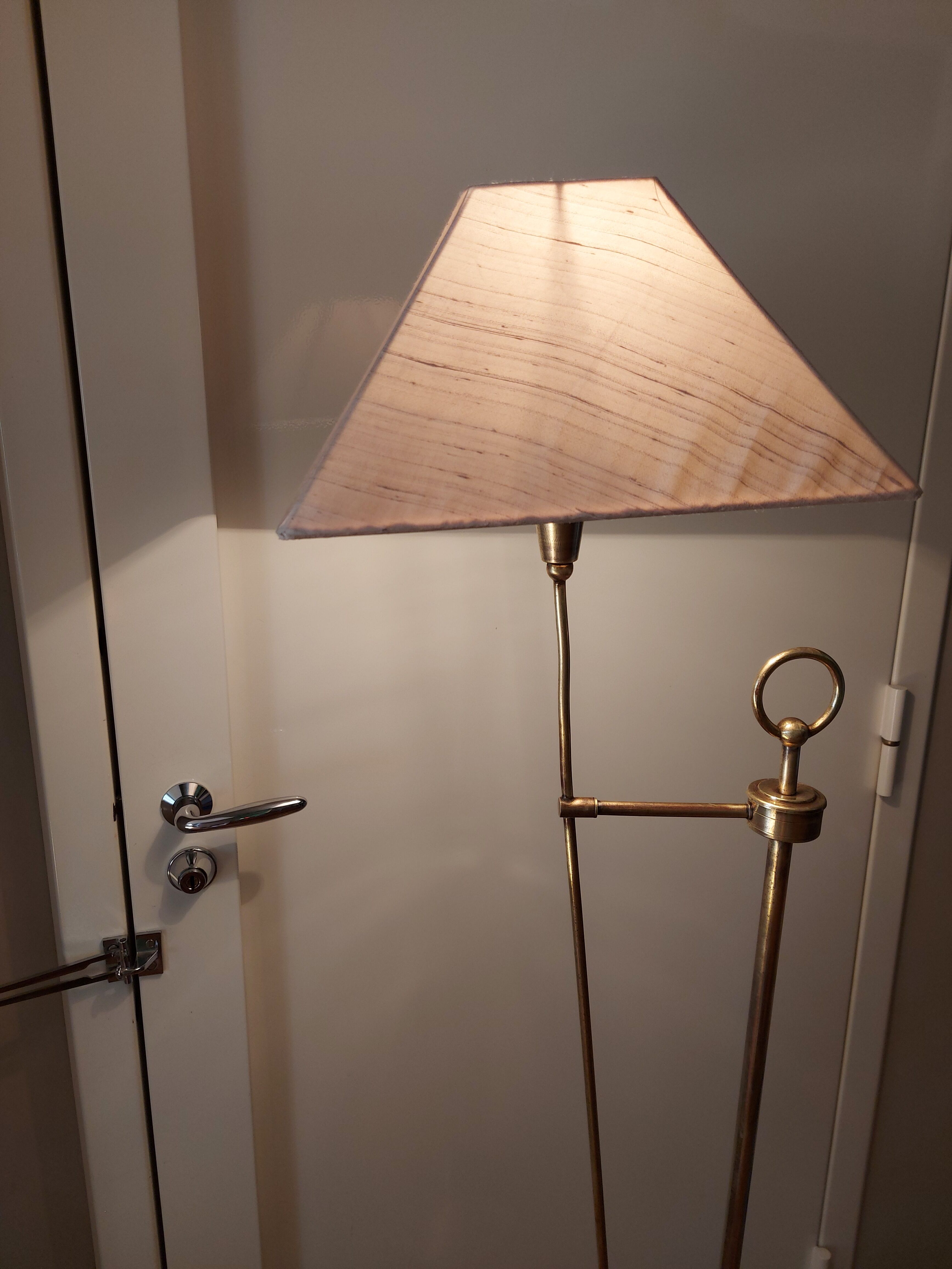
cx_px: 476
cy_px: 634
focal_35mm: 24
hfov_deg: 56.8
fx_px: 880
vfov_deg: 71.6
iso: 64
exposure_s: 1/100
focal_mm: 5.23
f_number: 1.8
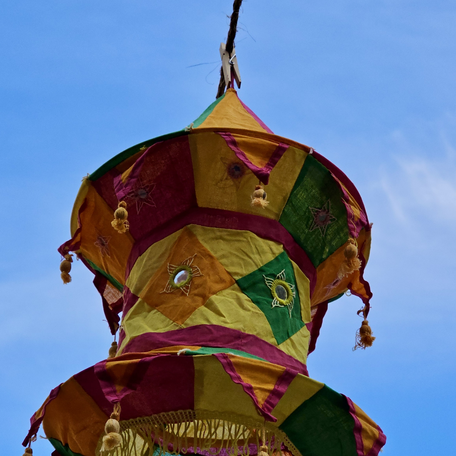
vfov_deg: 16.7
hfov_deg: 16.7
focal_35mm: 104
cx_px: 238
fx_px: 1550
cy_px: 289
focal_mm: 7.9
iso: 50
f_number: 2.4
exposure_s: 1/1794
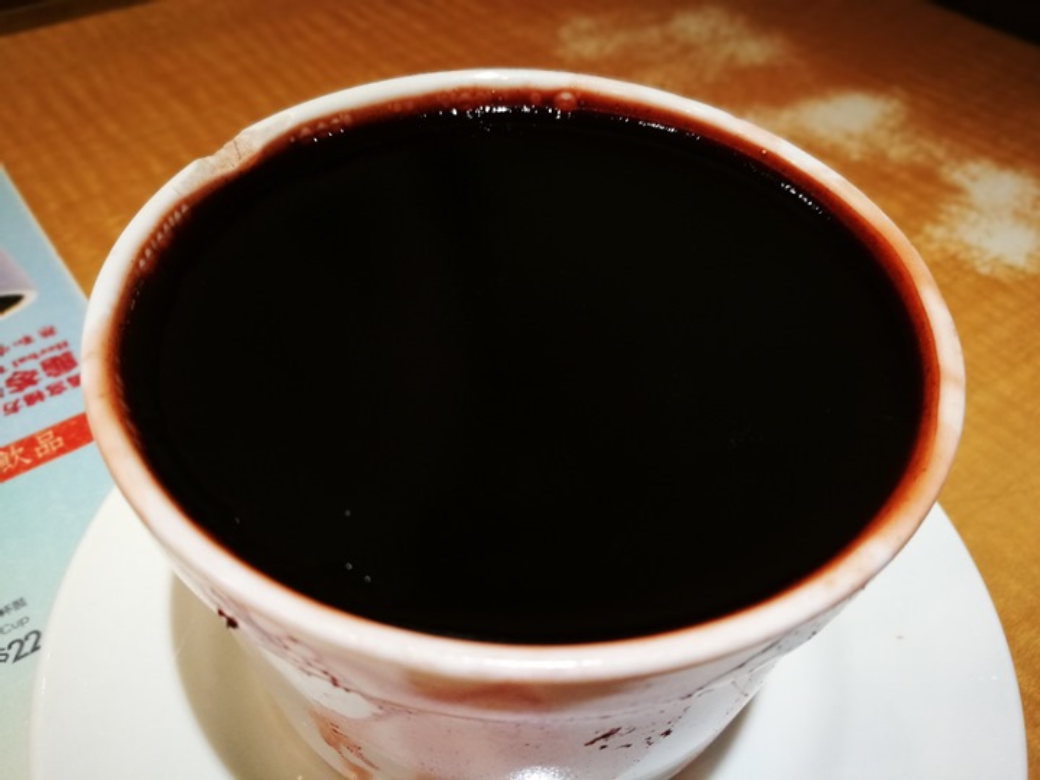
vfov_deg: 51.4
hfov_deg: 65.3
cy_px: 390
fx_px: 811
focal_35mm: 27
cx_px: 520
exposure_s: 1/33.3
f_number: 4
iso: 320
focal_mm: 4.5
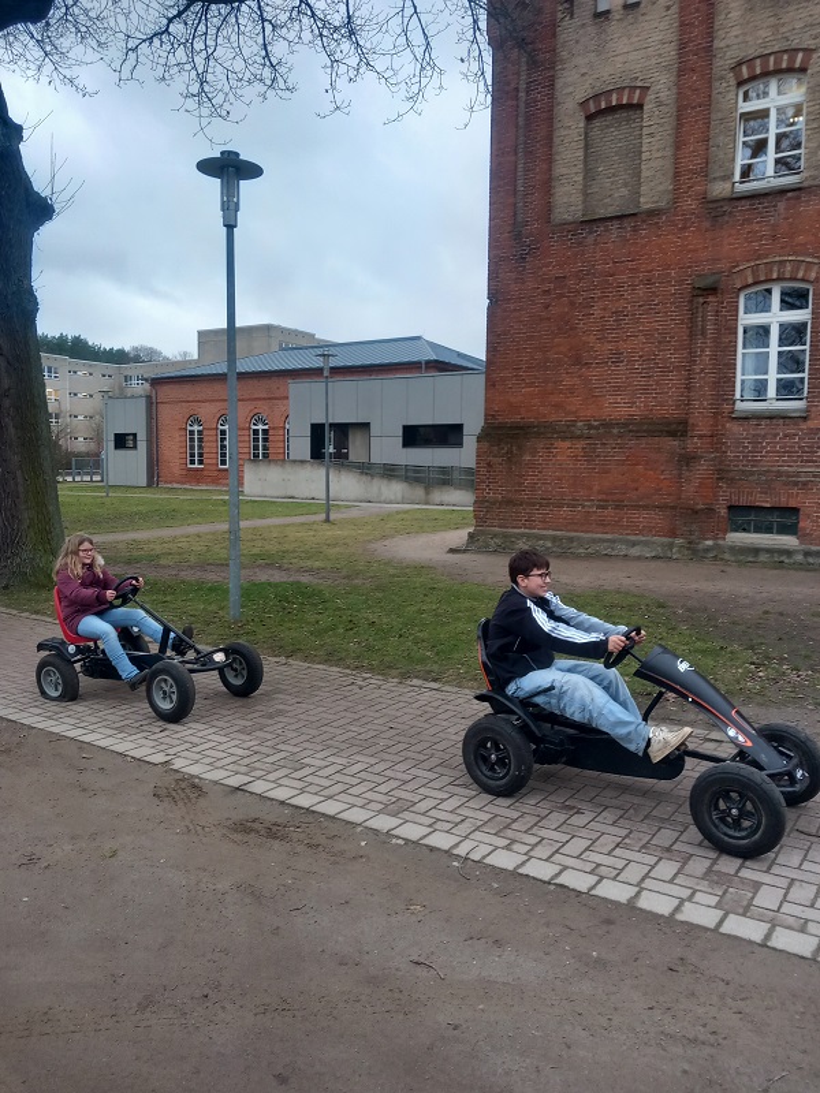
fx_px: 853
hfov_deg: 51.4
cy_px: 546
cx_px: 410
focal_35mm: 27
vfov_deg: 65.3
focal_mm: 4
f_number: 1.8
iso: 64
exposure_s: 1/50
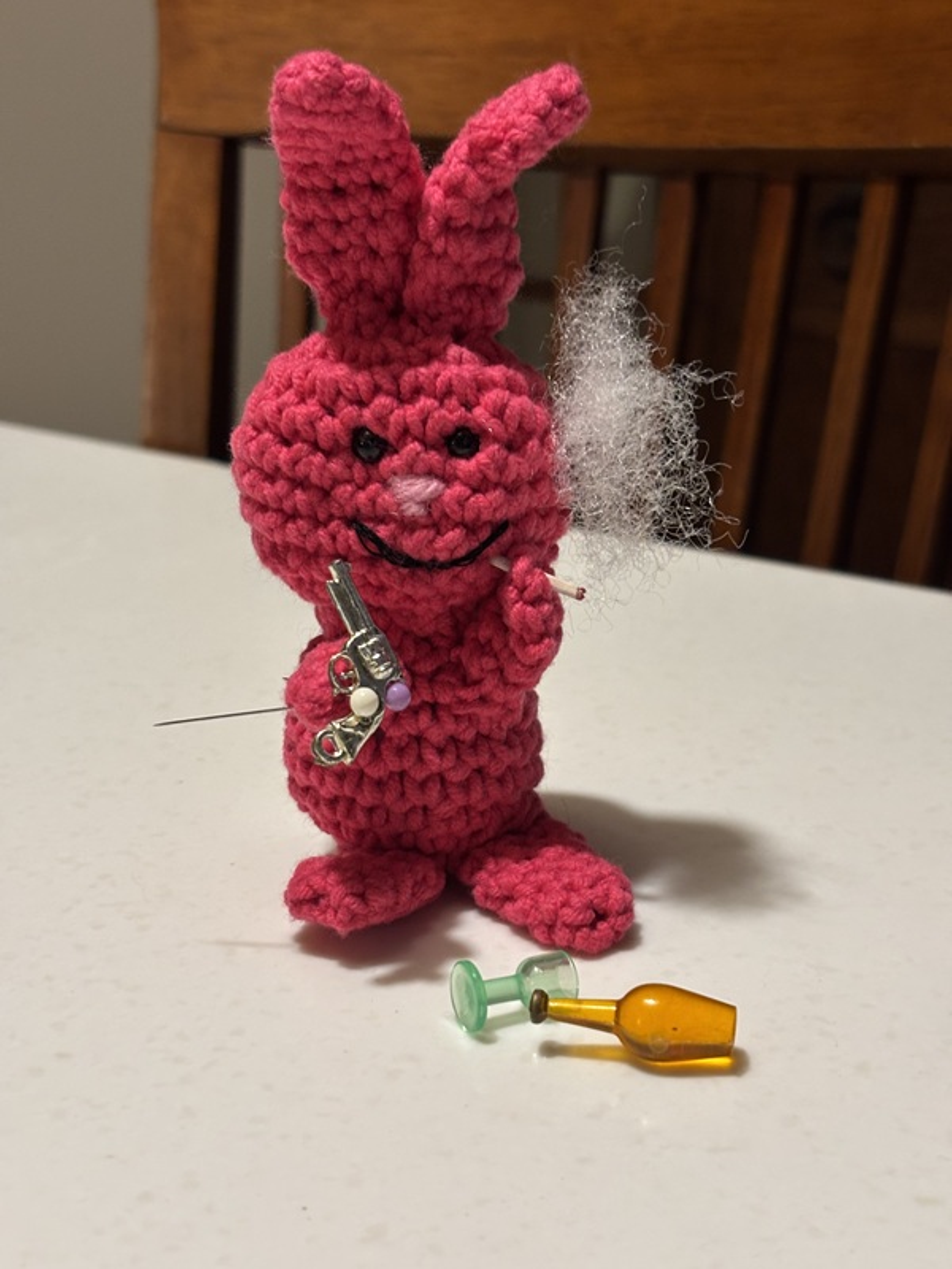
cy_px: 634
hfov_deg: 28.0
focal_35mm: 52
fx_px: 1907
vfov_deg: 36.8
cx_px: 476
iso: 125
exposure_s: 1/40
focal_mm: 5.96
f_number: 1.6
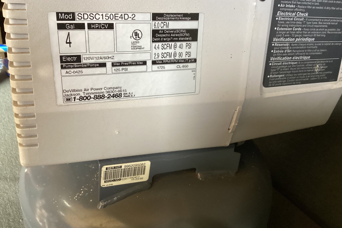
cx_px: 171
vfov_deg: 39.9
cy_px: 100
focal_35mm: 33
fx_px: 314
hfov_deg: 57.2
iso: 200
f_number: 2.4
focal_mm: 3.3
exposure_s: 1/50
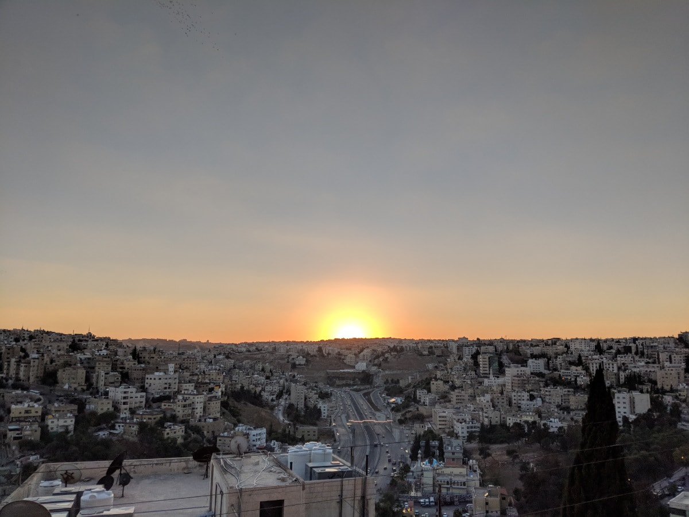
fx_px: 537
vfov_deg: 51.4
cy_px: 258
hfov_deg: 65.3
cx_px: 344
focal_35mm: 27
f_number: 1.8
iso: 60
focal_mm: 4.4
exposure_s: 1/2342
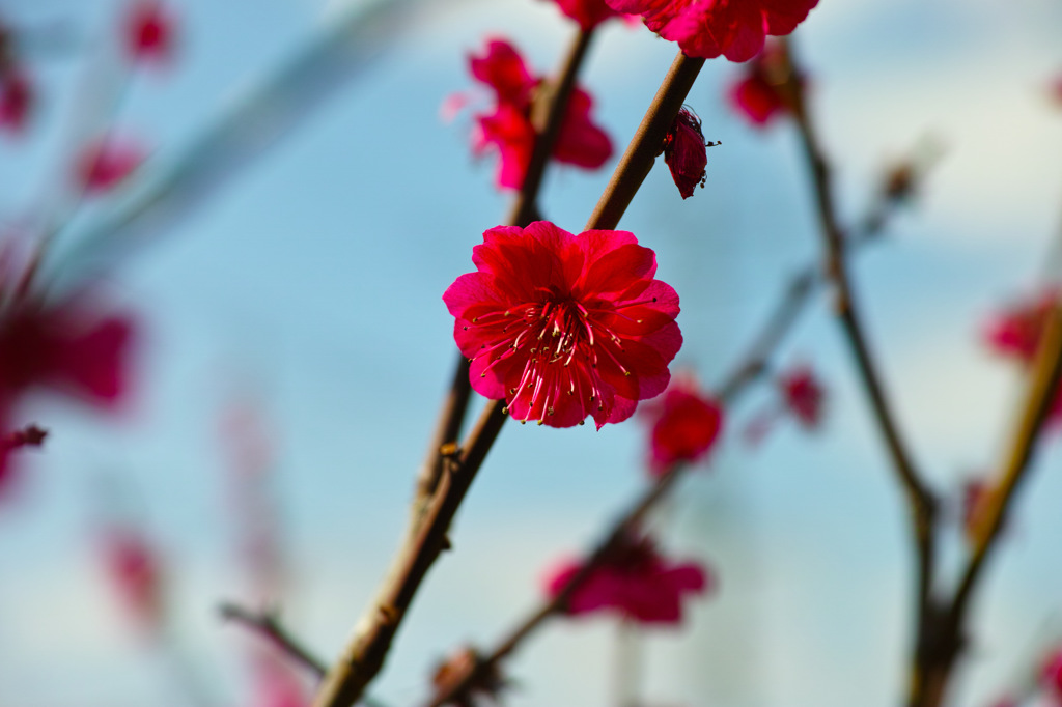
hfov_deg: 27.0
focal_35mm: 75
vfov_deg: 18.2
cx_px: 531
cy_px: 354
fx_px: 2212
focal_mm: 50
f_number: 4.5
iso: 100
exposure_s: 1/1000
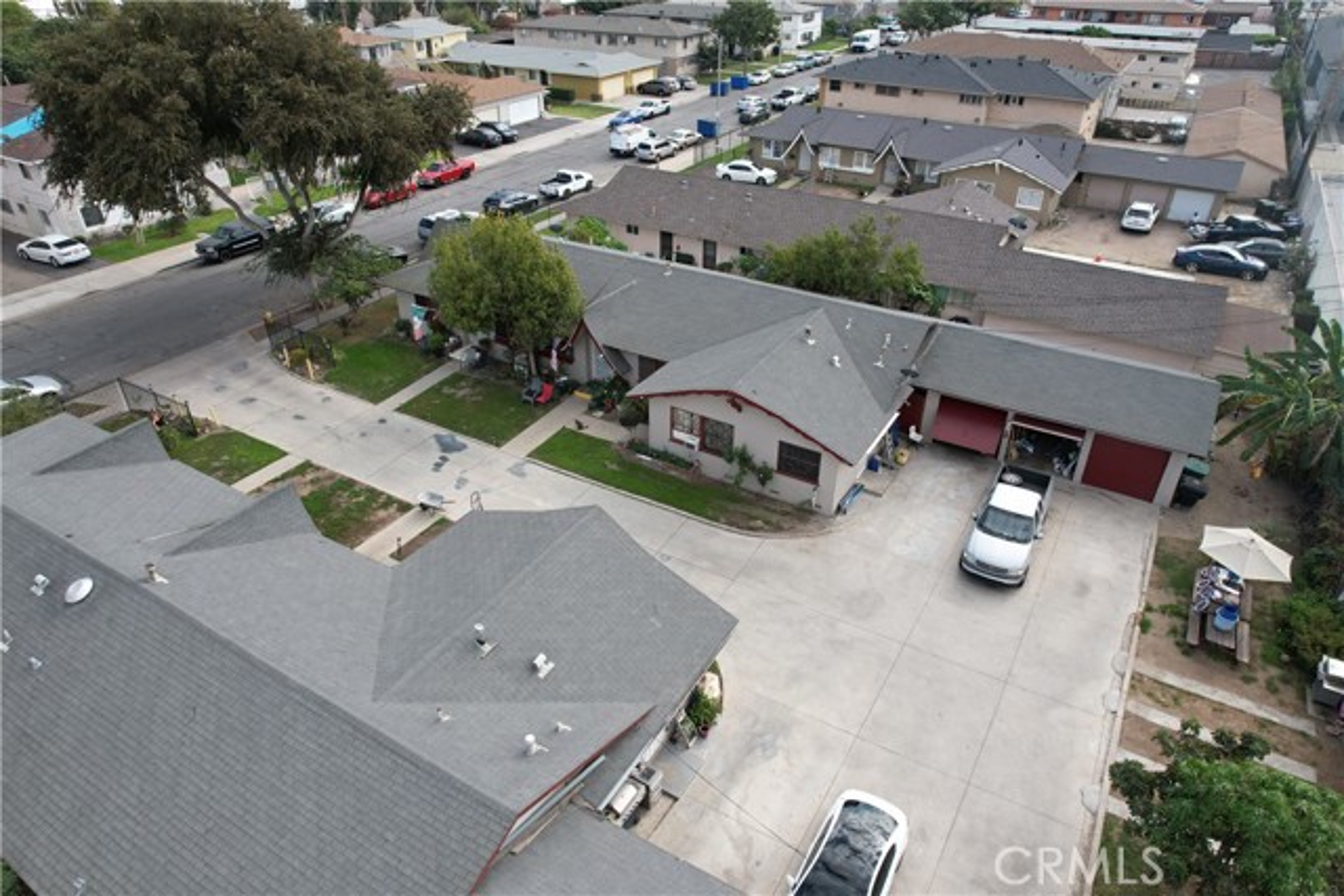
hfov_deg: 78.6
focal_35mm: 22
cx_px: 672
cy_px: 448
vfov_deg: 57.3
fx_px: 821
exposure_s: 1/800
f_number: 2.8
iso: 110
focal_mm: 8.38
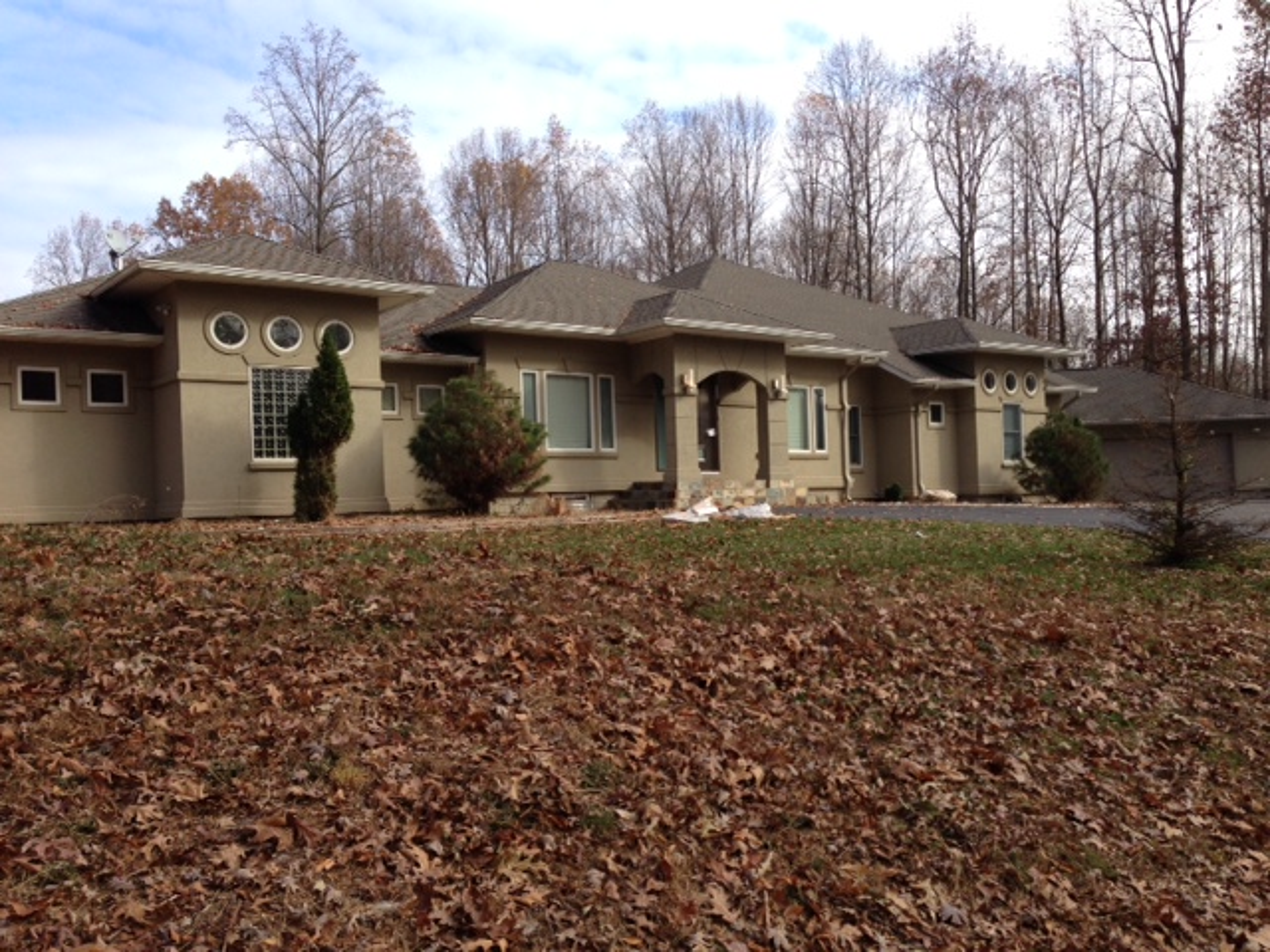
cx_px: 635
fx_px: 1211
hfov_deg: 55.4
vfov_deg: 42.9
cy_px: 476
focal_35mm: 33
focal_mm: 4.13
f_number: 2.4
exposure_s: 1/653
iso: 50
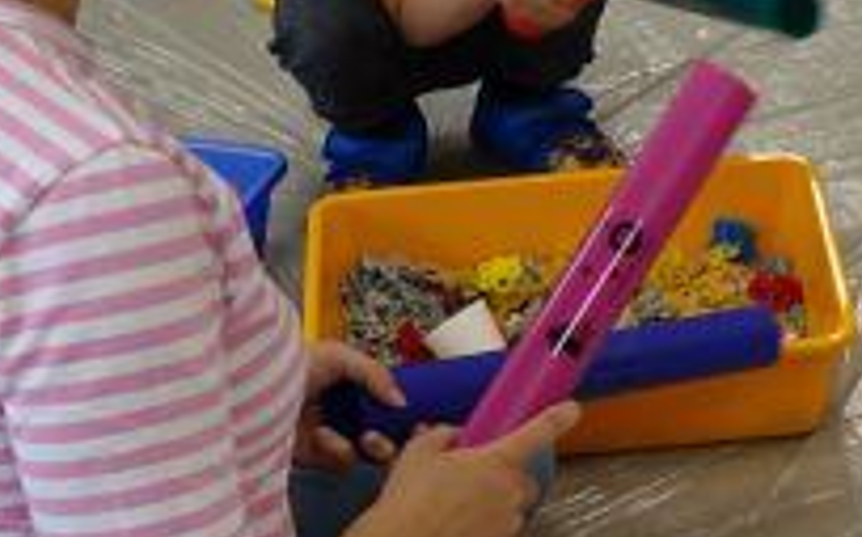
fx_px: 3004
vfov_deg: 10.2
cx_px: 744
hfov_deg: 16.2
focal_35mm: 128
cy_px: 323
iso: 125
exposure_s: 1/50
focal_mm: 14.53
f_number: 2.8
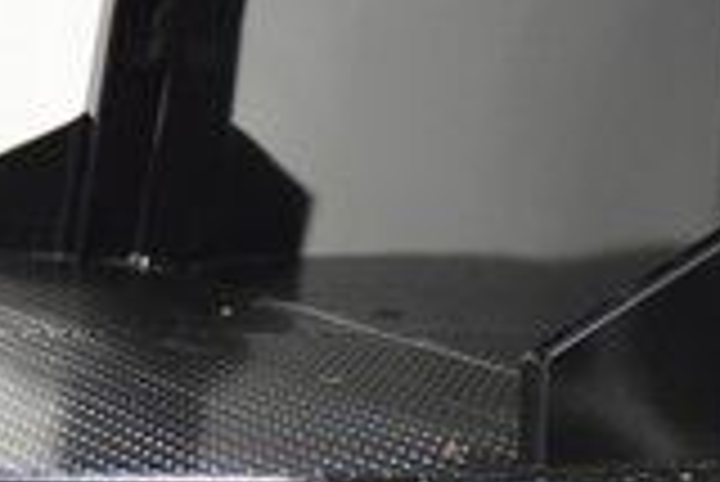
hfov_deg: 12.2
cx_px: -693
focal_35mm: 150
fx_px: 3003
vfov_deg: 8.7
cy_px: 953
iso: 2200
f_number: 3.8
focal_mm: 25
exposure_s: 1/60
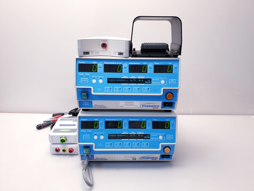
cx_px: 127
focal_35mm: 26
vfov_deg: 53.1
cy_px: 96
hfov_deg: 67.3
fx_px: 191
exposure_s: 1/50
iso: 80
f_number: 2.4
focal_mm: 4.3
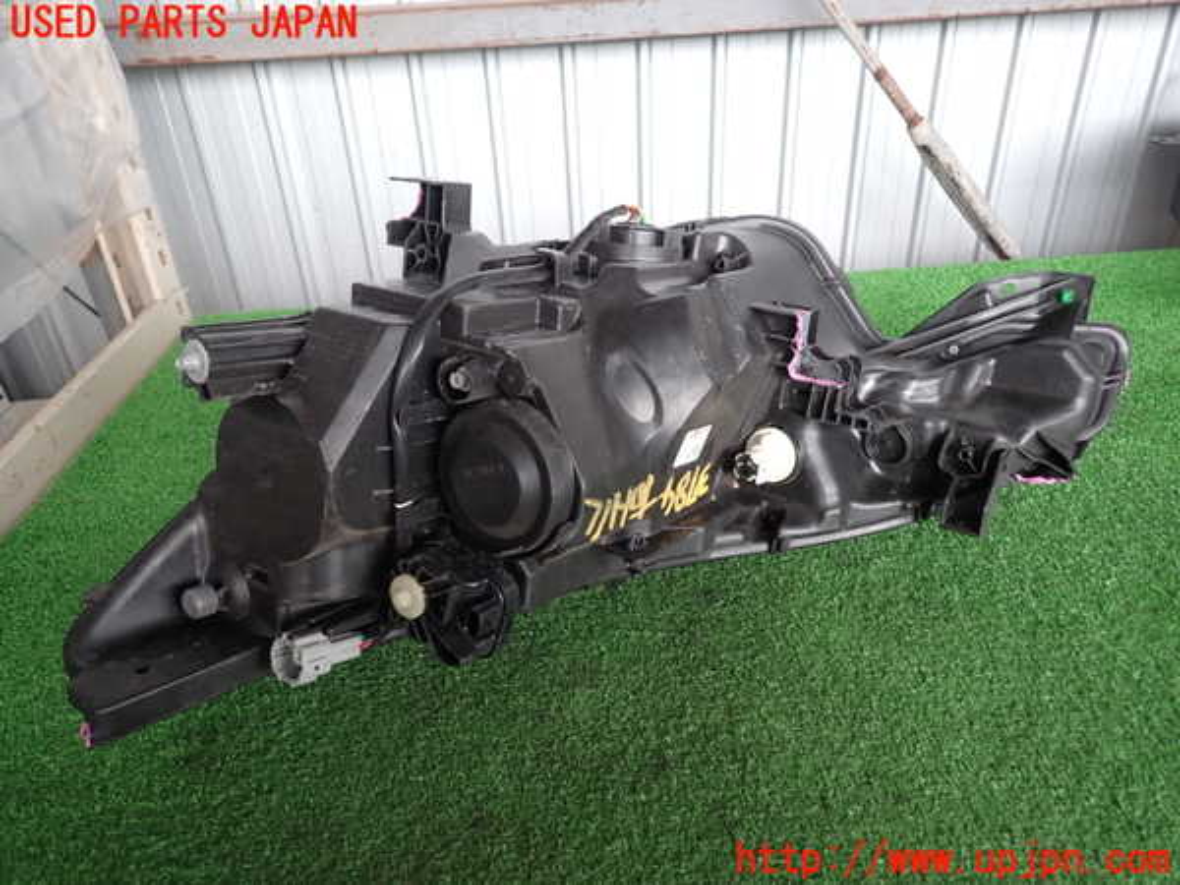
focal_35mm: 25
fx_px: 852
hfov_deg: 69.4
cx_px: 590
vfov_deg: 54.9
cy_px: 442
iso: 200
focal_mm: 4.5
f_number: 2
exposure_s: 1/60
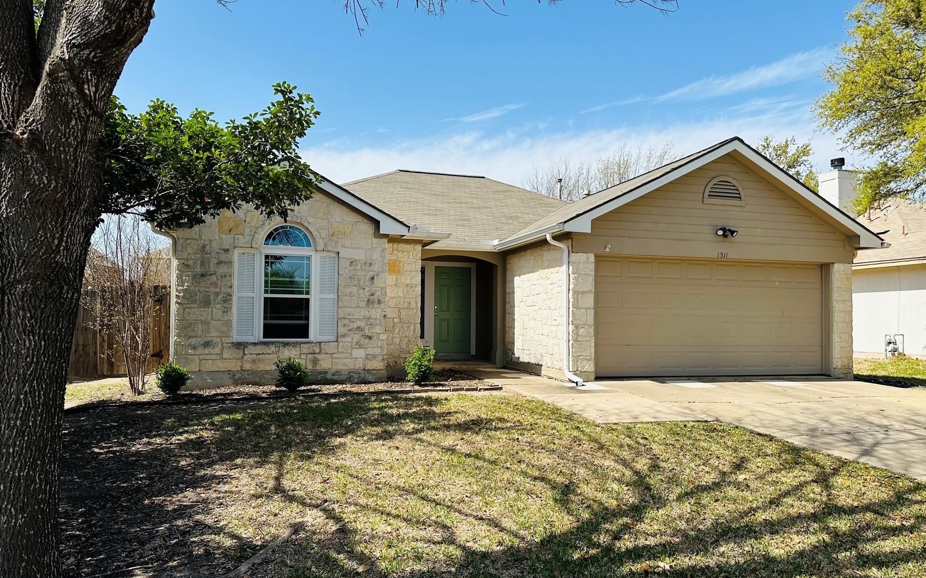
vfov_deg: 47.6
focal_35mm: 26
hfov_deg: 70.4
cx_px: 461
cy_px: 302
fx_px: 656
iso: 80
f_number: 1.78
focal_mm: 6.86
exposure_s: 1/3861
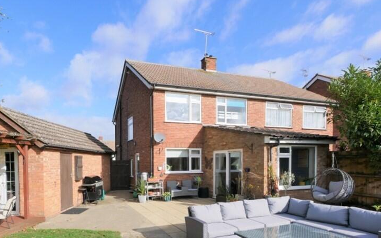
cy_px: 172
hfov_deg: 80.4
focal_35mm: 21
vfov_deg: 55.1
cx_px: 137
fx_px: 218
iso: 200
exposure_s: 1/400
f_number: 7.1
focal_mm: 7
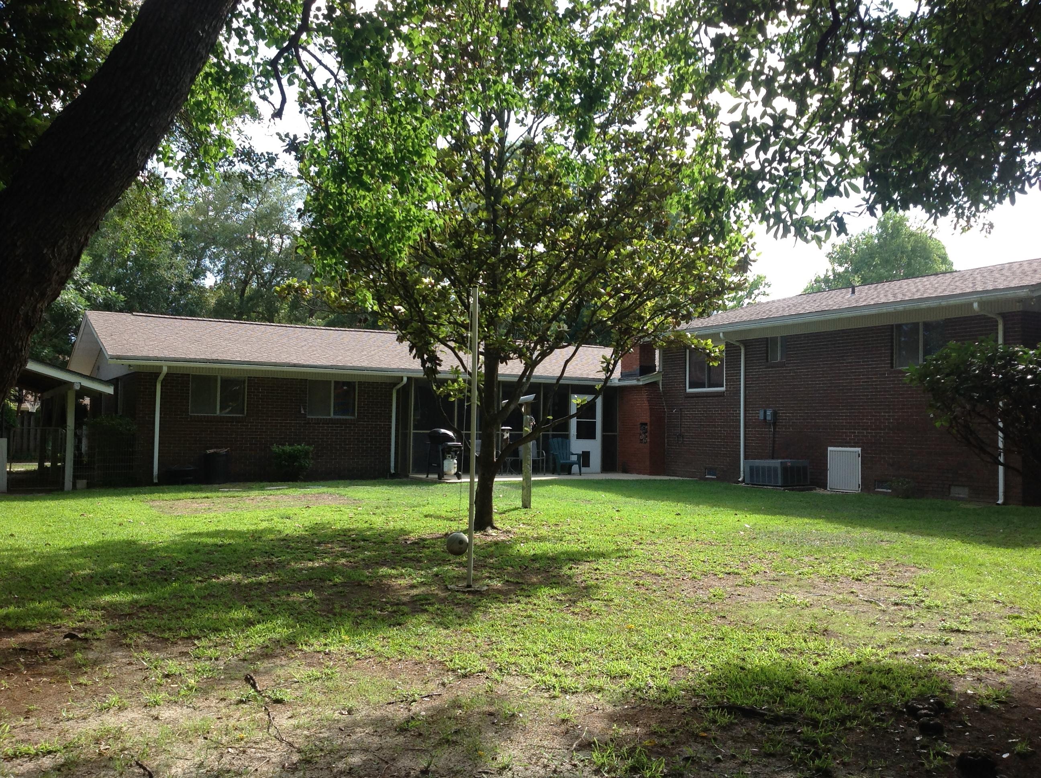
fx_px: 1051
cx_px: 520
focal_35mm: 35
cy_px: 389
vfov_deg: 40.6
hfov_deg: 52.7
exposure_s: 1/369
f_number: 2.4
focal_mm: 4.28
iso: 50
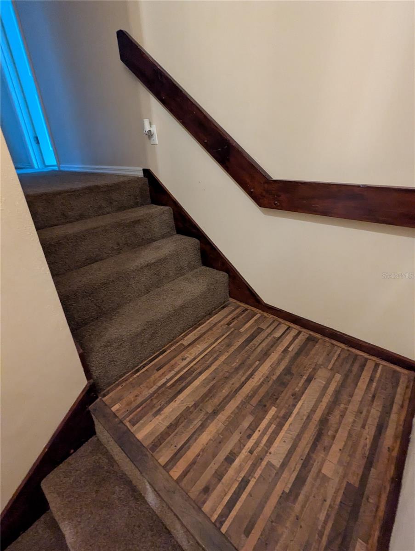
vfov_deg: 94.4
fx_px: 255
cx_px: 208
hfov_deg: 78.2
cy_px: 276
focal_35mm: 16
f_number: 2.2
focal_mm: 2.35
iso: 630
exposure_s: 1/24
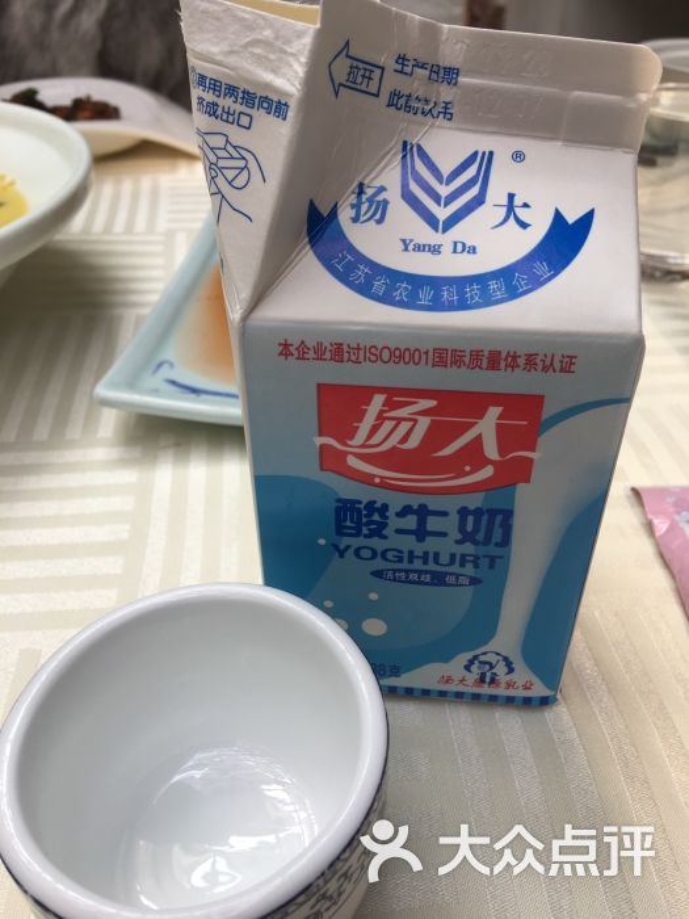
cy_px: 460
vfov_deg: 61.7
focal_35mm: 29
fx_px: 770
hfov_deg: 48.2
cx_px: 344
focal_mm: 4.15
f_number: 2.2
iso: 32
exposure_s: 1/100
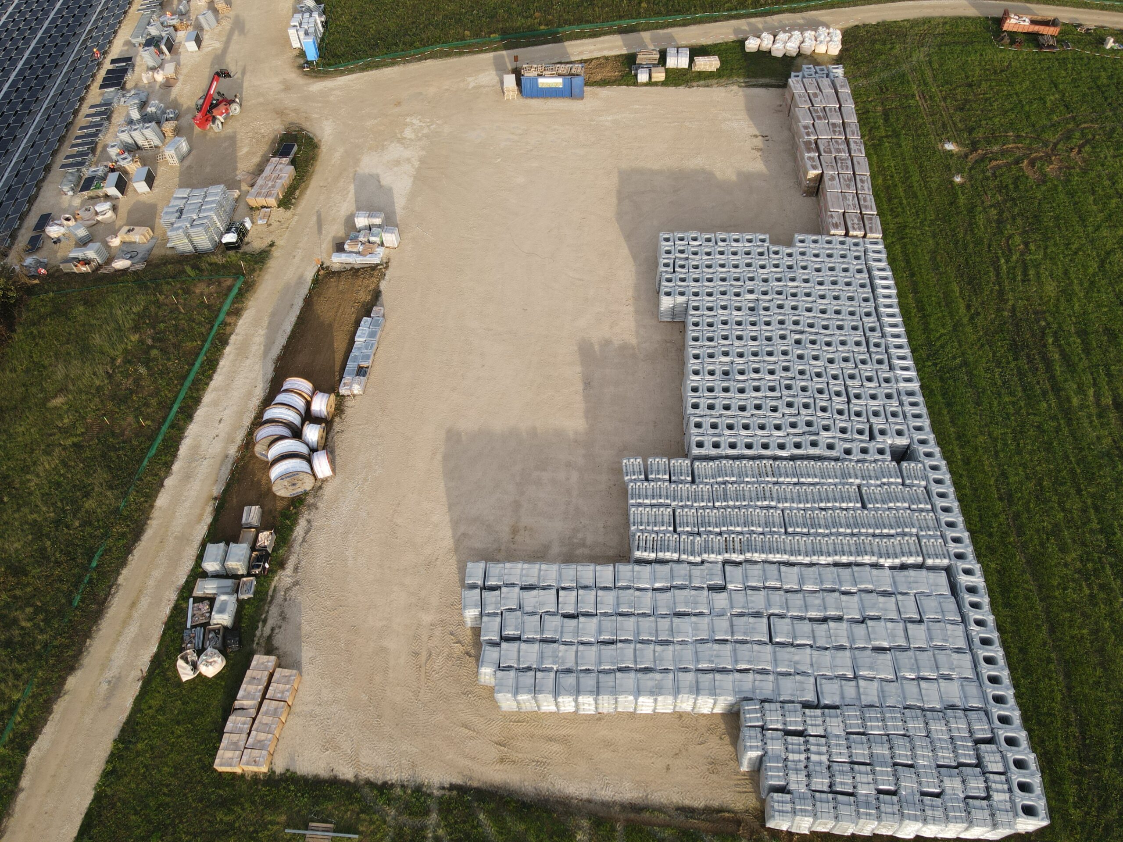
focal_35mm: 24
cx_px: 562
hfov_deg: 71.6
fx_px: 779
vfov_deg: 56.8
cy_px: 421
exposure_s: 1/200
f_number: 2.8
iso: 100
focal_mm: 4.5
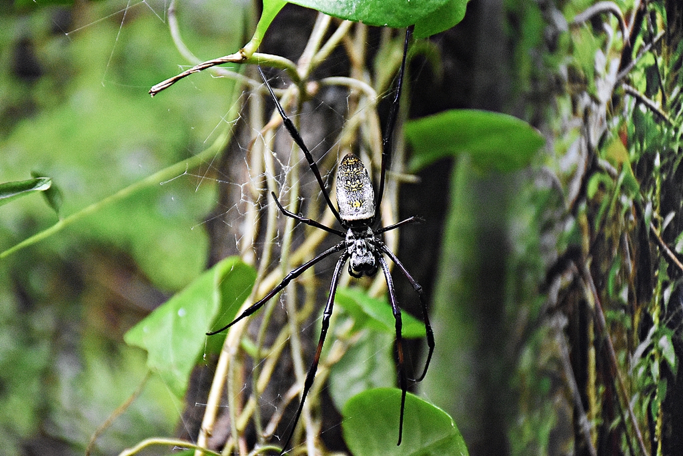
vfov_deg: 8.7
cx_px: 342
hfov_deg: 13.0
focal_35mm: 158
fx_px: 2988
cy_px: 228
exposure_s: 1/125
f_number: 5.6
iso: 6400
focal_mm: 105
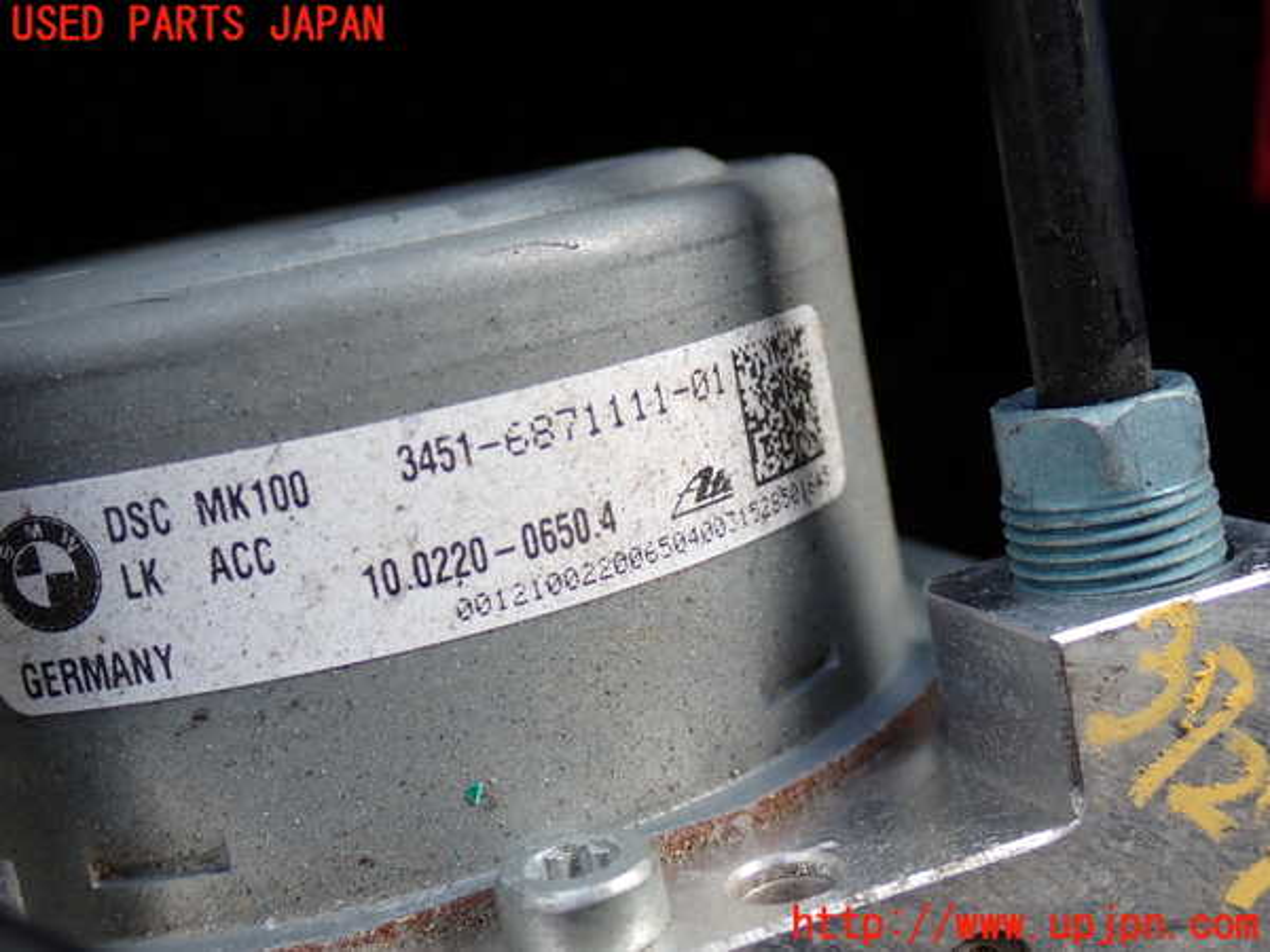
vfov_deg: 29.1
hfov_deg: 38.2
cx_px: 635
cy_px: 476
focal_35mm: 50
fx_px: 1834
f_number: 3.2
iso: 200
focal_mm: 9.01
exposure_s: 1/100
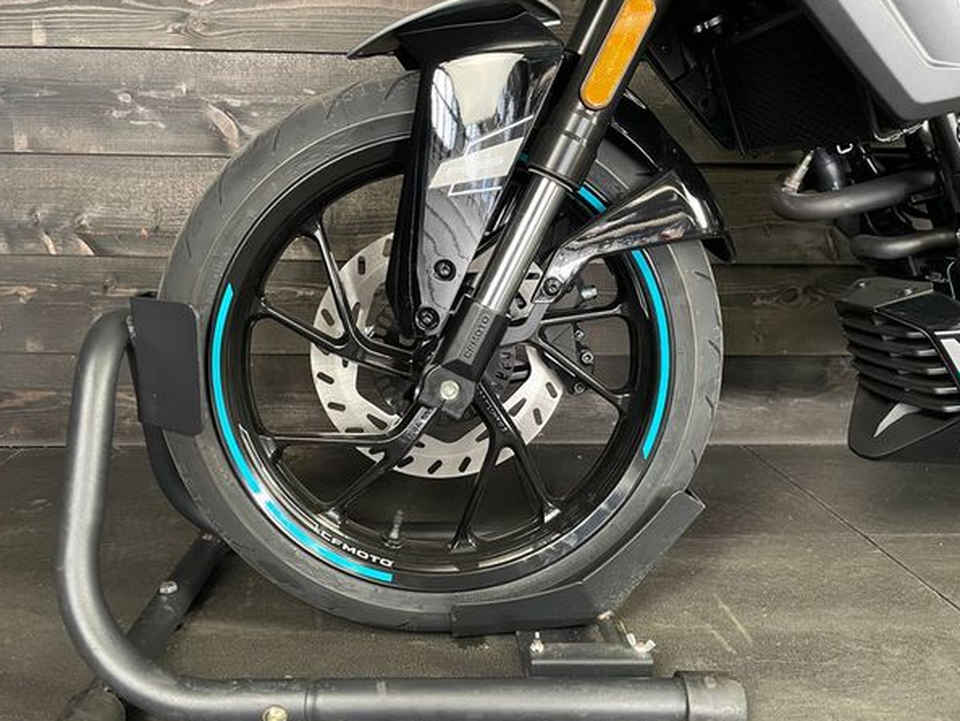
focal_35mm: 28
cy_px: 356
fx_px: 777
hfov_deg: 63.4
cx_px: 451
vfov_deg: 49.8
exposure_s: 1/33
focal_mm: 4.2
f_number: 1.6
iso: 640
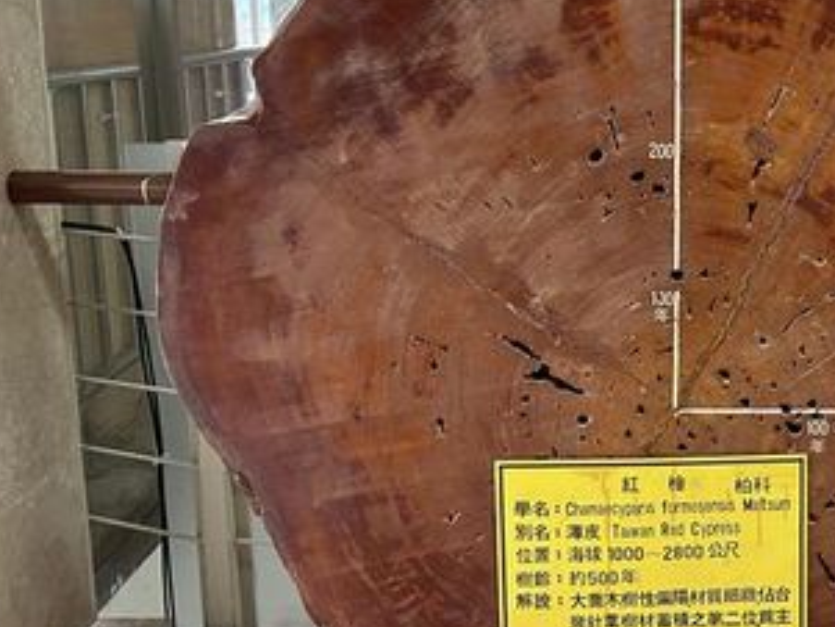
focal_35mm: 51
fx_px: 1231
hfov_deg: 36.6
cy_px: 289
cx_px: 621
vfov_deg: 28.6
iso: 500
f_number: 1.78
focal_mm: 6.86
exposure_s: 1/60
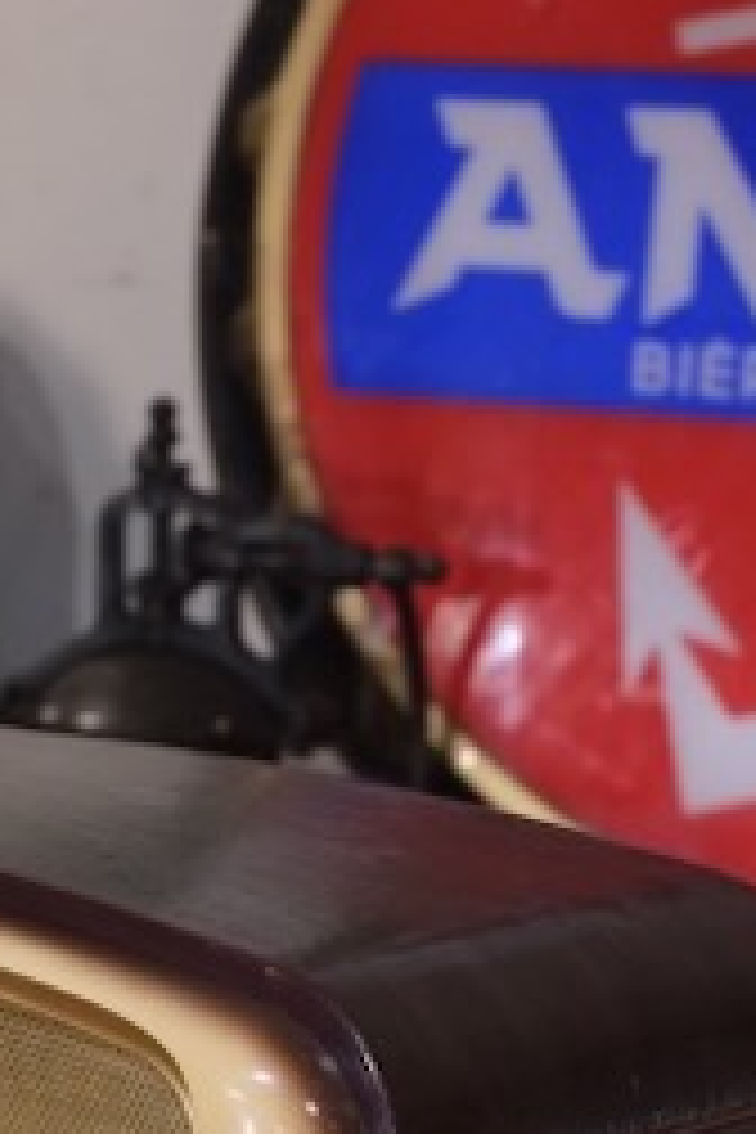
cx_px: 180
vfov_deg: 16.1
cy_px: 1017
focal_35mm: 126
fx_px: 3969
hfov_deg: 10.9
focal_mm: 35
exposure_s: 1/125
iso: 3200
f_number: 4
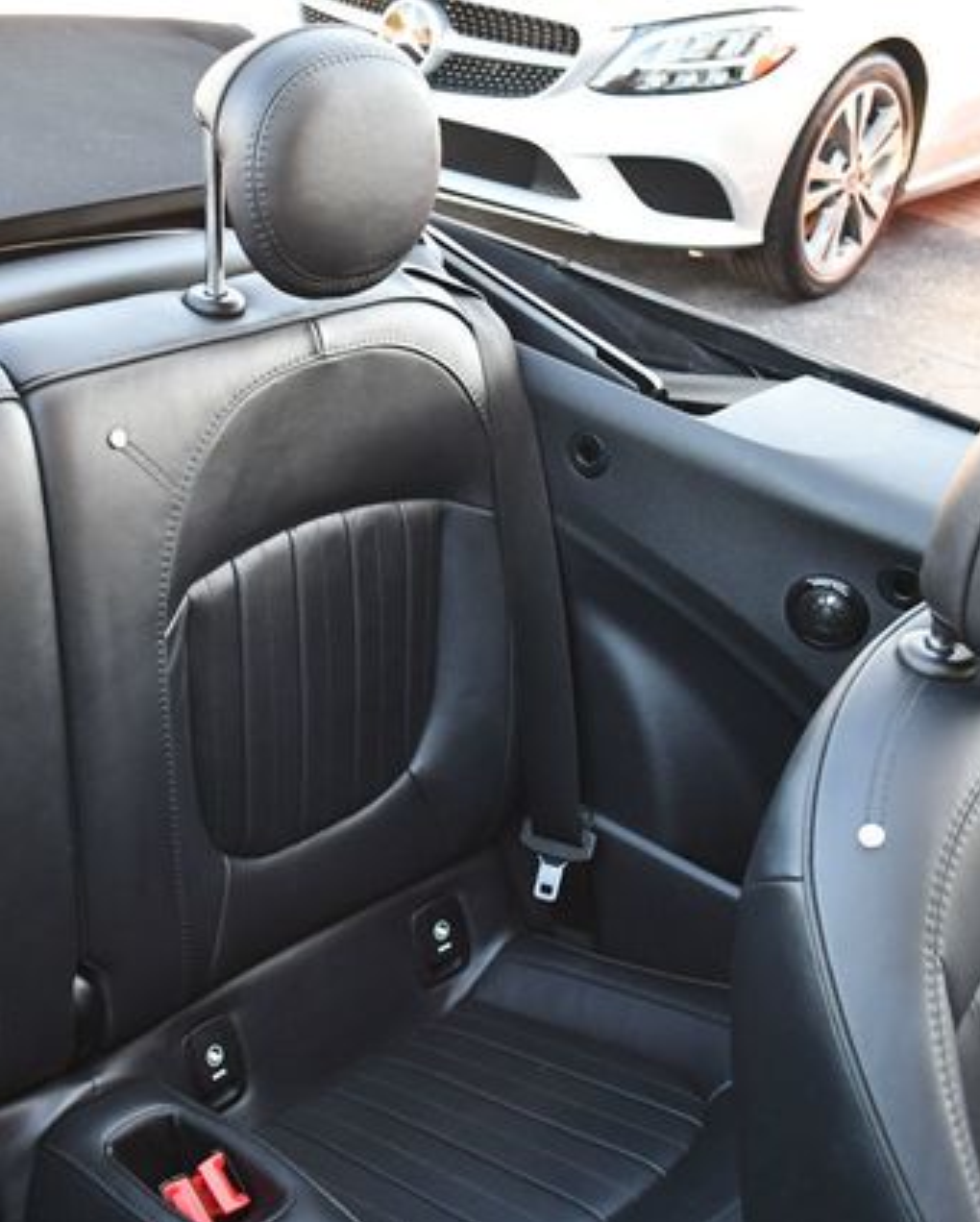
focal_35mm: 51
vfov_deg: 36.6
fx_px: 1846
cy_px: 614
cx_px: 182
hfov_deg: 29.0
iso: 800
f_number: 3.5
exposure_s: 1/200
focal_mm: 18
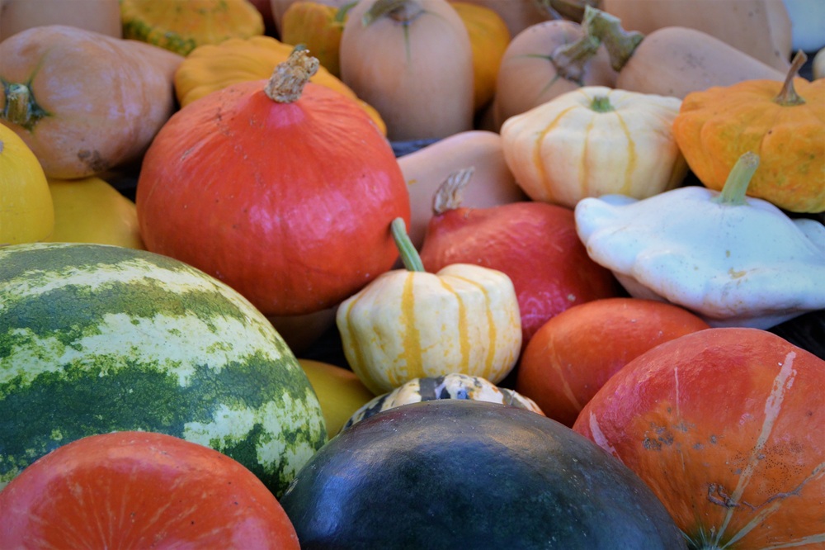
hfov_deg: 26.3
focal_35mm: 77
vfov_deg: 17.7
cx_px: 412
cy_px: 275
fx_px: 1764
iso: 400
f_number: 5.3
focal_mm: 28.7
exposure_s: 1/80
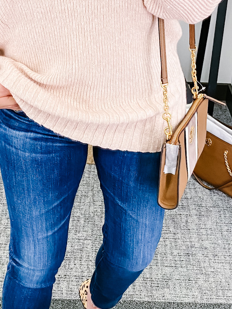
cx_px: 95
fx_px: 599
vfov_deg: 28.9
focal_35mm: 67
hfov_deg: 21.9
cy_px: 135
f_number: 1.8
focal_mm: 4.25
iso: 125
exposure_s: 1/65
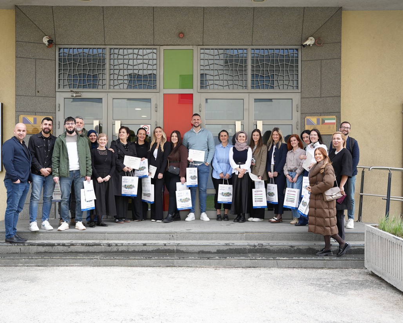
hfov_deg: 44.4
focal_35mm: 41
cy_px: 164
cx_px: 182
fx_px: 493
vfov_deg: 36.2
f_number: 2.8
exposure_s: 1/200
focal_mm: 35.3
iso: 160
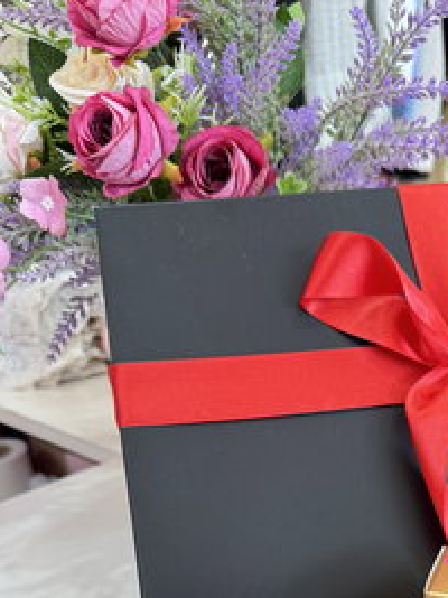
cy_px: 568
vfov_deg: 36.5
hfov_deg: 29.6
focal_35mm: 48
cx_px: 354
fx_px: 829
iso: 200
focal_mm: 6.76
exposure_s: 1/100
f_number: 1.78
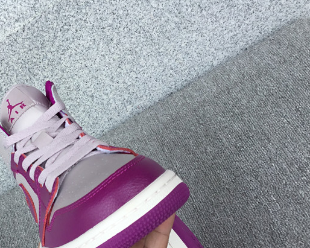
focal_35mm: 53
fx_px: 486
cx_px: 66
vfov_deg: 28.5
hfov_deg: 34.4
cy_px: 157
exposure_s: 1/314
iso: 25
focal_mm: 3.3
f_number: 2.4
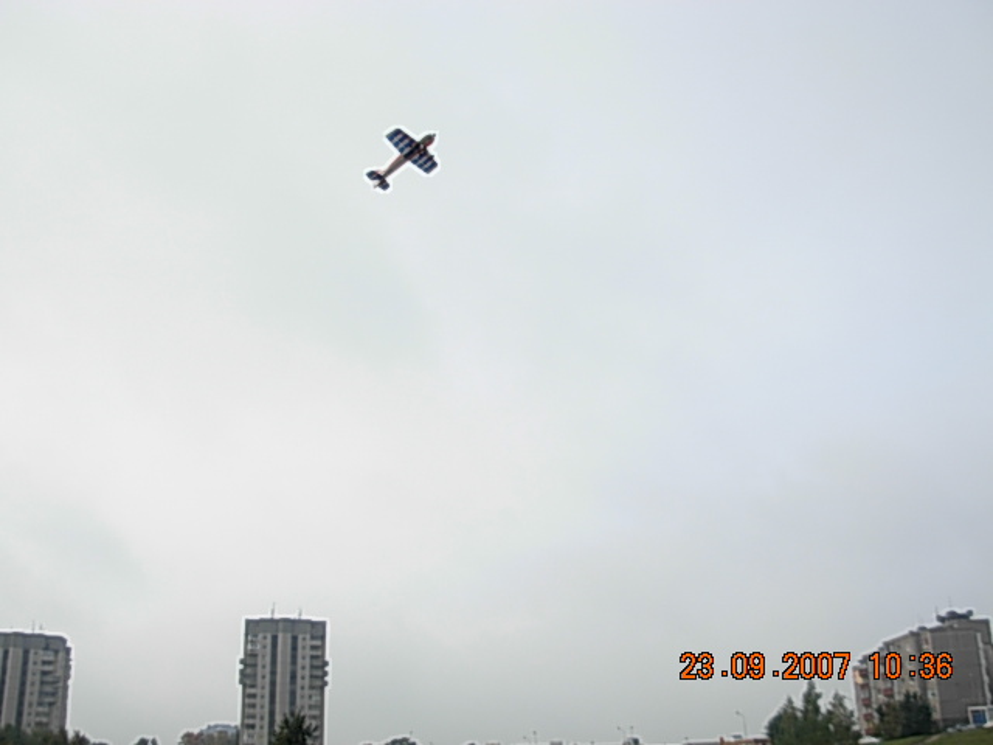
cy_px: 372
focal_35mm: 38
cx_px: 496
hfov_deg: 49.0
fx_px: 1090
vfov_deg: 37.7
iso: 79
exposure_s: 1/1024
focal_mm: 6.3
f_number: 2.9
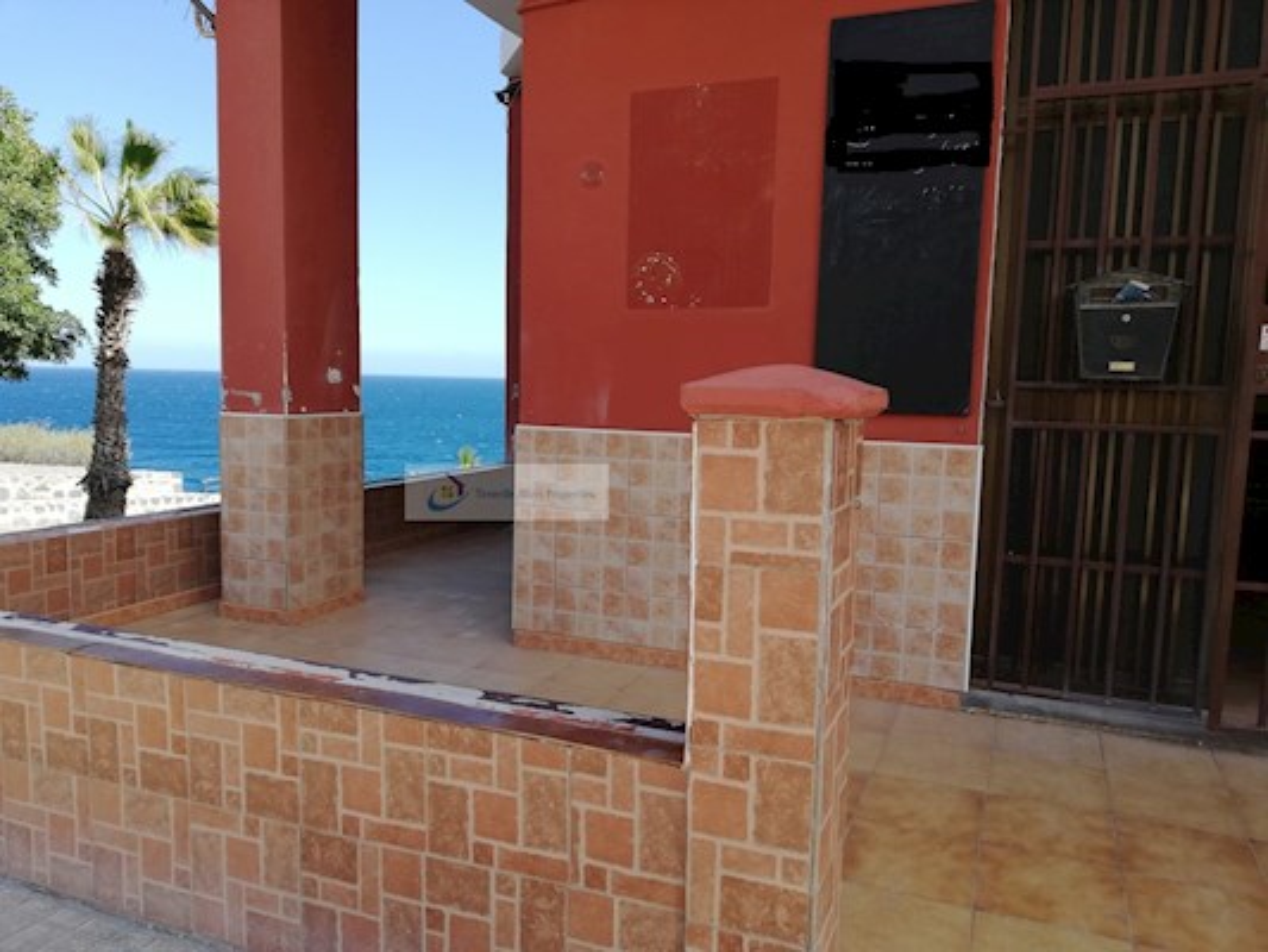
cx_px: 634
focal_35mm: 26
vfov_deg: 53.1
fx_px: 953
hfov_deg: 67.3
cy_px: 476
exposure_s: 1/446
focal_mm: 3.81
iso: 50
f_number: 2.2
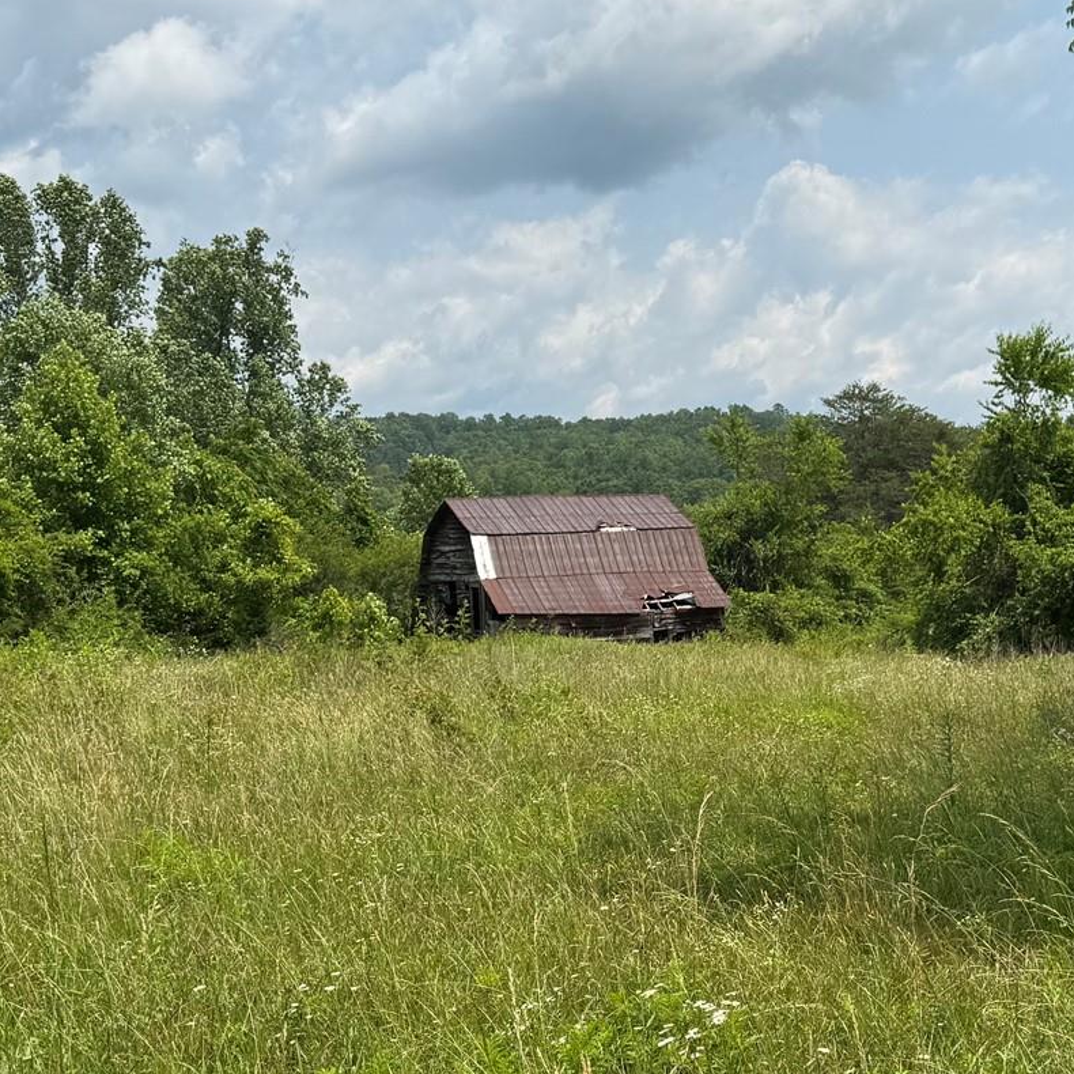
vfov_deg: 30.8
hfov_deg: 31.0
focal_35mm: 55
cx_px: 670
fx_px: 1931
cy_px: 727
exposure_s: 1/4950
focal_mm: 6.76
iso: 80
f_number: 1.78
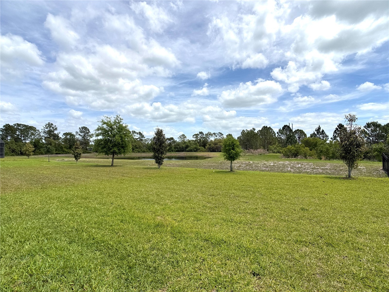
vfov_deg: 56.8
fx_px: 270
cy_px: 146
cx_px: 194
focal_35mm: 24
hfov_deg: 71.6
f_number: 1.78
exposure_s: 1/10309
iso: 80
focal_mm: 6.76
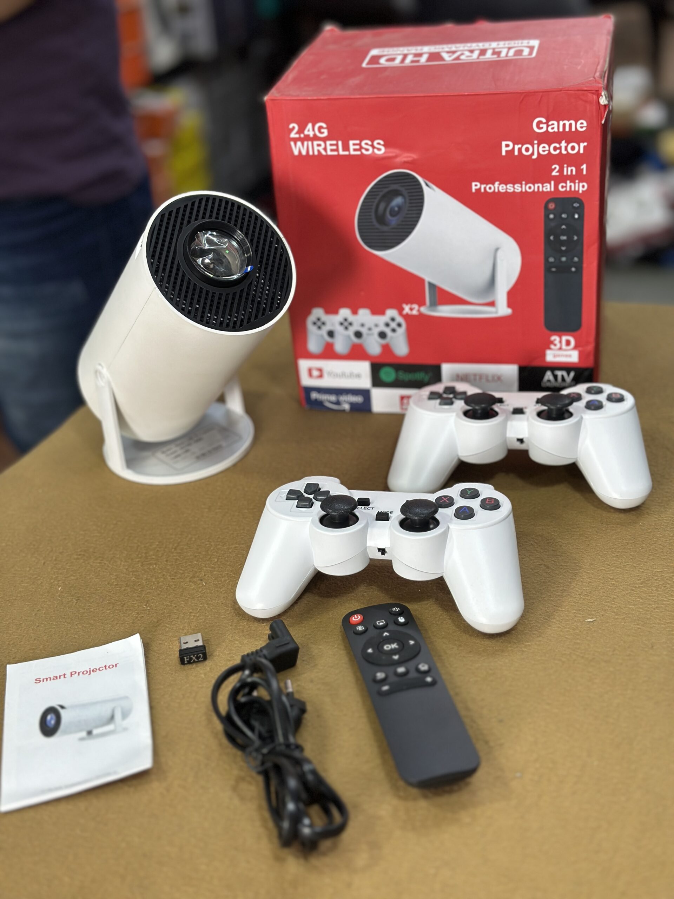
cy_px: 450
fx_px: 1246
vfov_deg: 39.7
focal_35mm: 48
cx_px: 337
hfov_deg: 30.3
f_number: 1.78
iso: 160
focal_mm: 6.86
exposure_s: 1/100
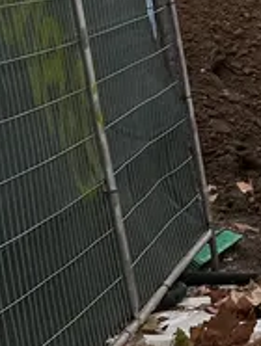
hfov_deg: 9.3
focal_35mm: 139
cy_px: -186
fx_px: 1394
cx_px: 673
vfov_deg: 13.3
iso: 80
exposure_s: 1/121
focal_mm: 6.86
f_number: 1.78
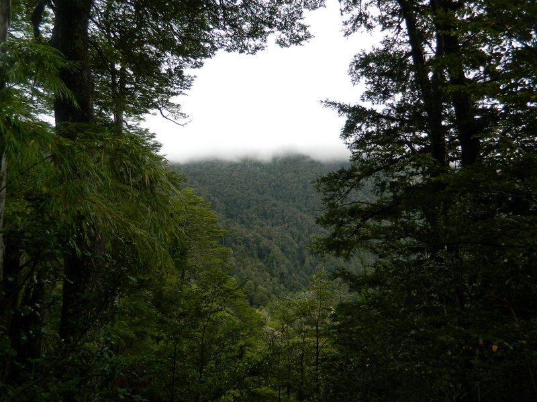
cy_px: 201
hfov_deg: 69.4
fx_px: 388
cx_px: 268
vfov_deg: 54.9
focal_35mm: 25
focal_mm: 4.5
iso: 80
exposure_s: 1/250
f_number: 3.1
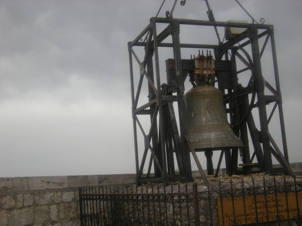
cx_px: 151
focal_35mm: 52
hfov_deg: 36.8
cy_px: 113
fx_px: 454
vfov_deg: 28.0
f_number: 3.8
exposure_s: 1/310
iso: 64
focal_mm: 8.8
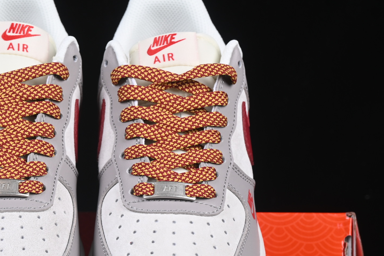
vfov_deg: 9.4
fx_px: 1557
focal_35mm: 146
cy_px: 218
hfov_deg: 14.0
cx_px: 92
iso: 160
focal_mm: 50
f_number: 8
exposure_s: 1/80
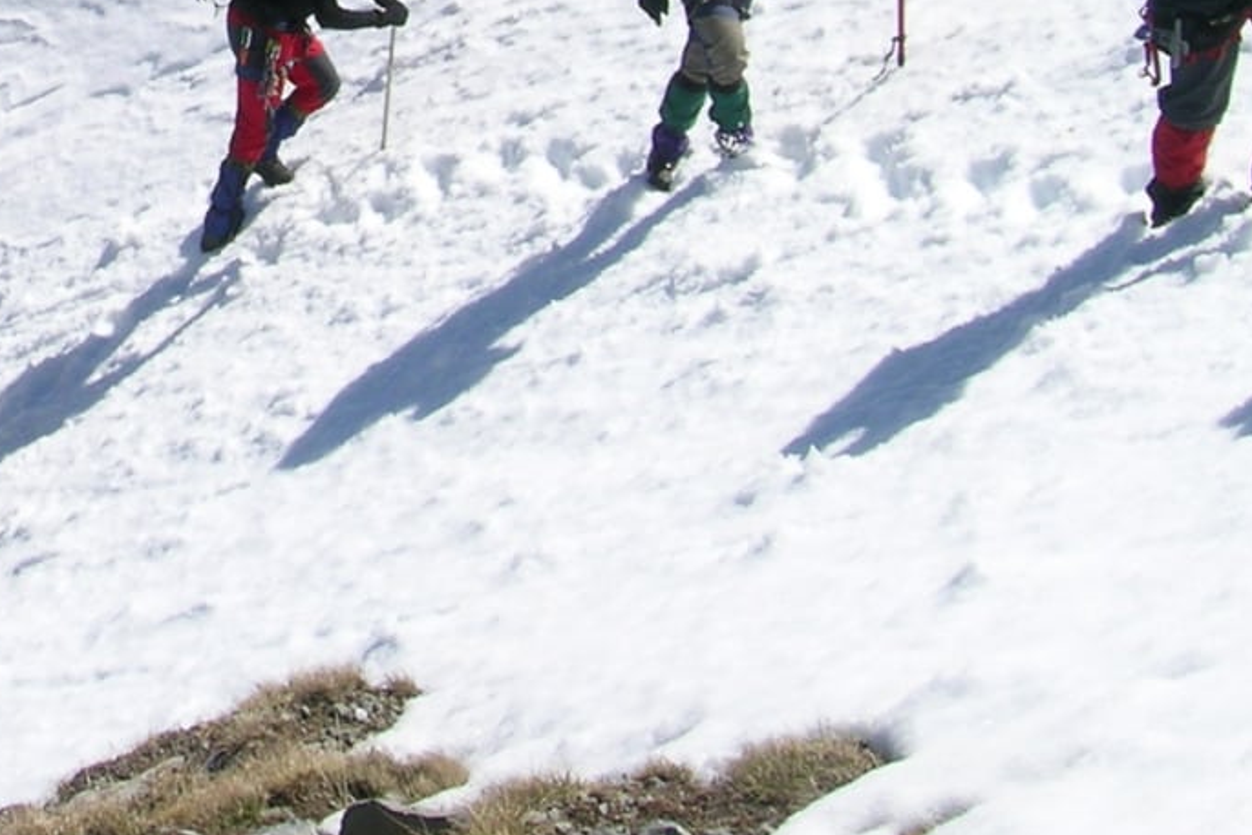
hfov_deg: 19.0
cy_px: -373
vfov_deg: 12.8
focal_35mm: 102
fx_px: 3548
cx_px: -203
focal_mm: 7.2
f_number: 7.6
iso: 50
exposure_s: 1/291
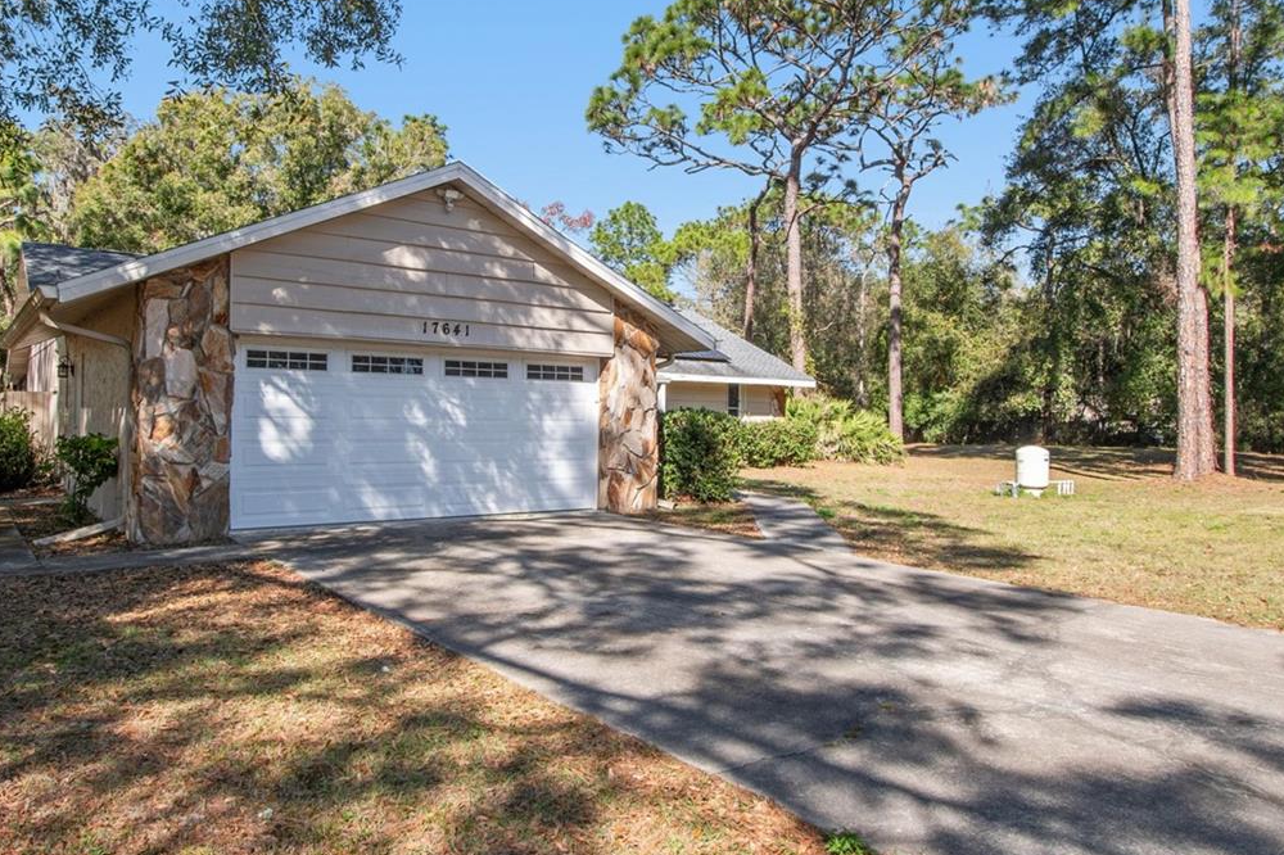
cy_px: 357
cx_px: 630
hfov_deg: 73.8
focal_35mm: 24
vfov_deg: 52.9
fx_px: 856
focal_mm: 10
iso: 100
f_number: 7.1
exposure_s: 1/160
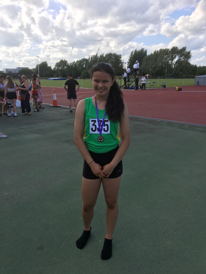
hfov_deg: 48.2
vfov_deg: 61.7
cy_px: 137
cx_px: 103
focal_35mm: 29
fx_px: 230
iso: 25
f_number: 2.2
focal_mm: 4.15
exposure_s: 1/894
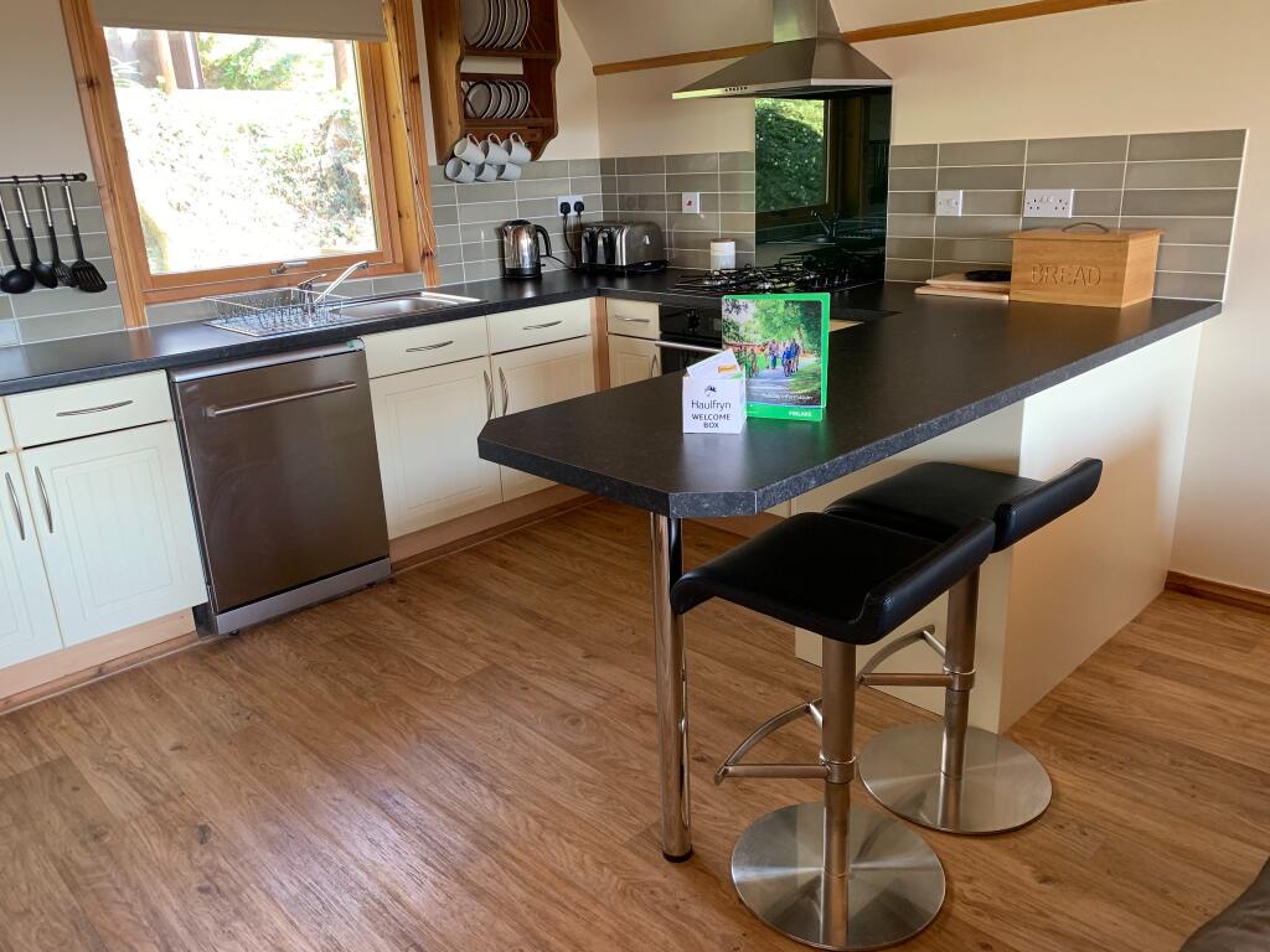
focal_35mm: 26
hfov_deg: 67.3
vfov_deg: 53.1
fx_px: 954
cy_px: 476
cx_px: 635
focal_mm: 4.25
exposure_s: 1/60
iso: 160
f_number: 1.8
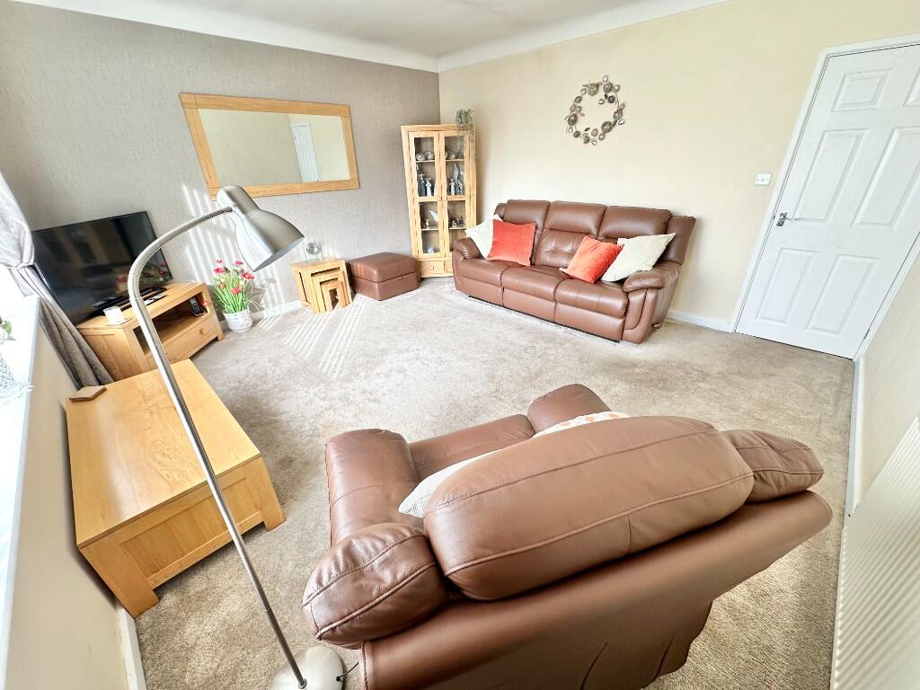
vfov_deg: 85.7
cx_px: 460
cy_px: 345
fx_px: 372
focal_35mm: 14
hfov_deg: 102.1
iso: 80
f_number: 2.2
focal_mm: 2.22
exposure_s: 1/99
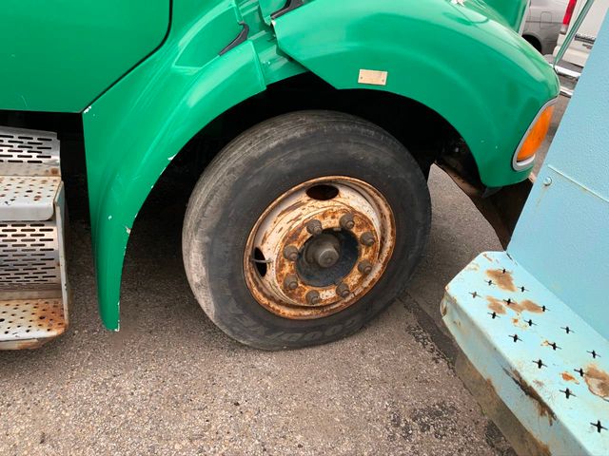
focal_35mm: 26
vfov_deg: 53.1
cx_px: 304
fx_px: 457
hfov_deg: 67.3
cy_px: 228
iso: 25
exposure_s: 1/392
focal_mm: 4.25
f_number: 1.8
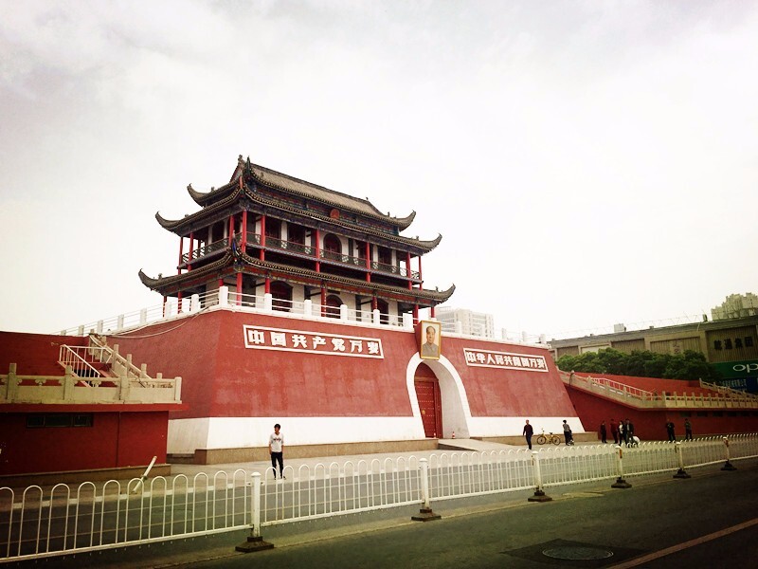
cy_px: 284
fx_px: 635
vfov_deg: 48.2
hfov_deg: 61.7
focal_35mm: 29
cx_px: 379
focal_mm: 4.15
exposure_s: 1/3597
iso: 32
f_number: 2.2
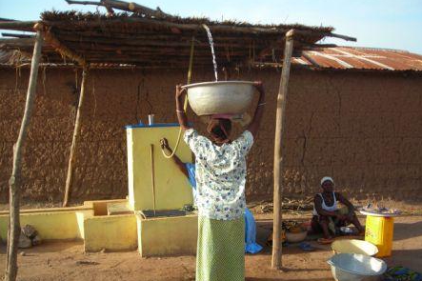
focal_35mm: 40
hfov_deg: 48.5
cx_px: 212
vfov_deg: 33.4
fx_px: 469
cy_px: 139
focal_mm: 6.3
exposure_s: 1/238
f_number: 3.2
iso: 50
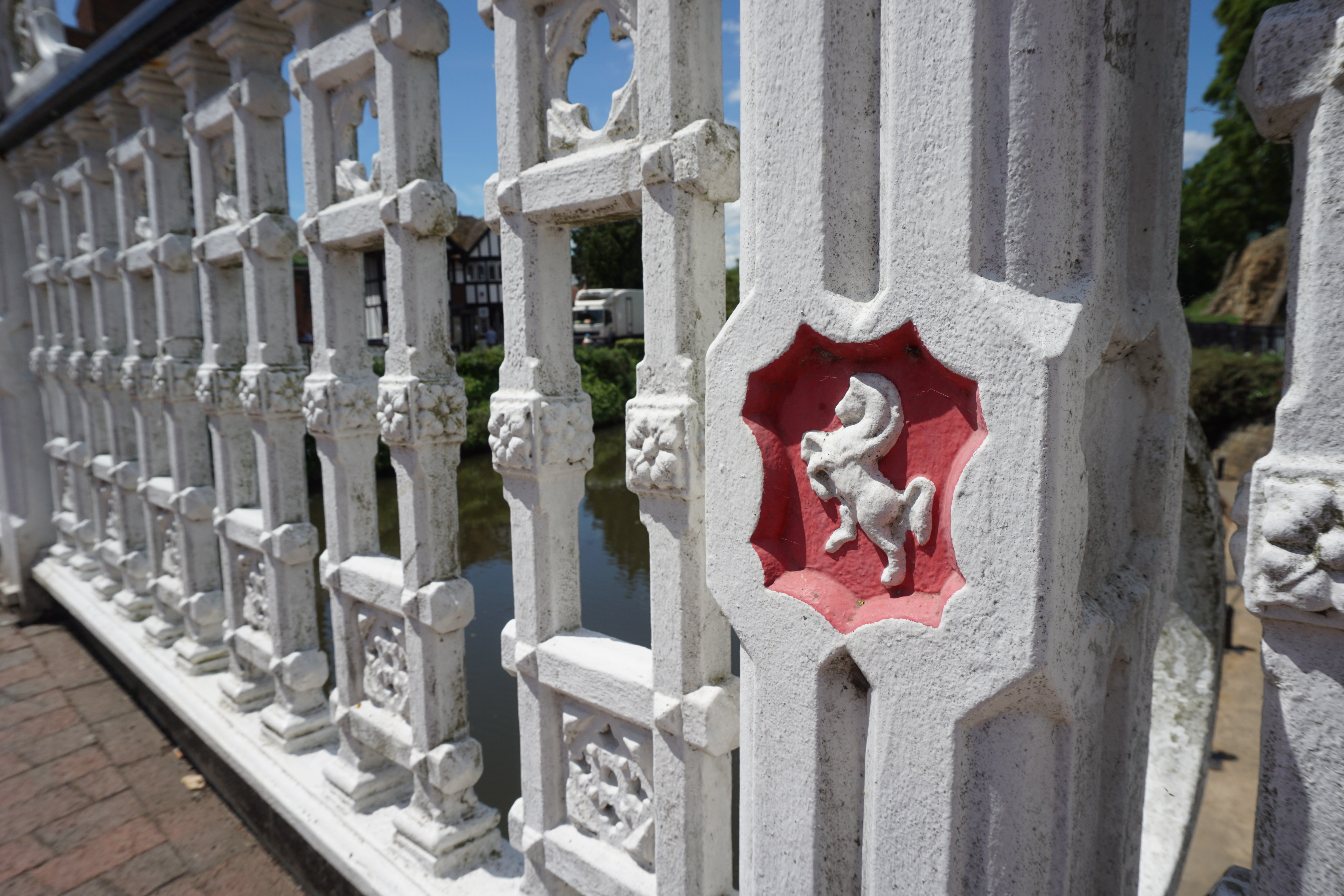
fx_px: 896
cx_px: 672
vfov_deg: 53.1
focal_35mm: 24
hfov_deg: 73.7
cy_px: 448
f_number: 9
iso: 100
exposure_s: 1/320
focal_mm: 16
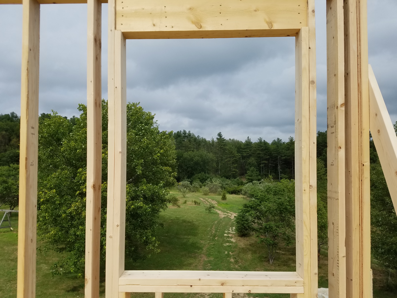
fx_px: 298
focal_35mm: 26
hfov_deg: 67.3
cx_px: 198
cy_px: 149
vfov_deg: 53.1
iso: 50
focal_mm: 4.2
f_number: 1.7
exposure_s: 1/3328
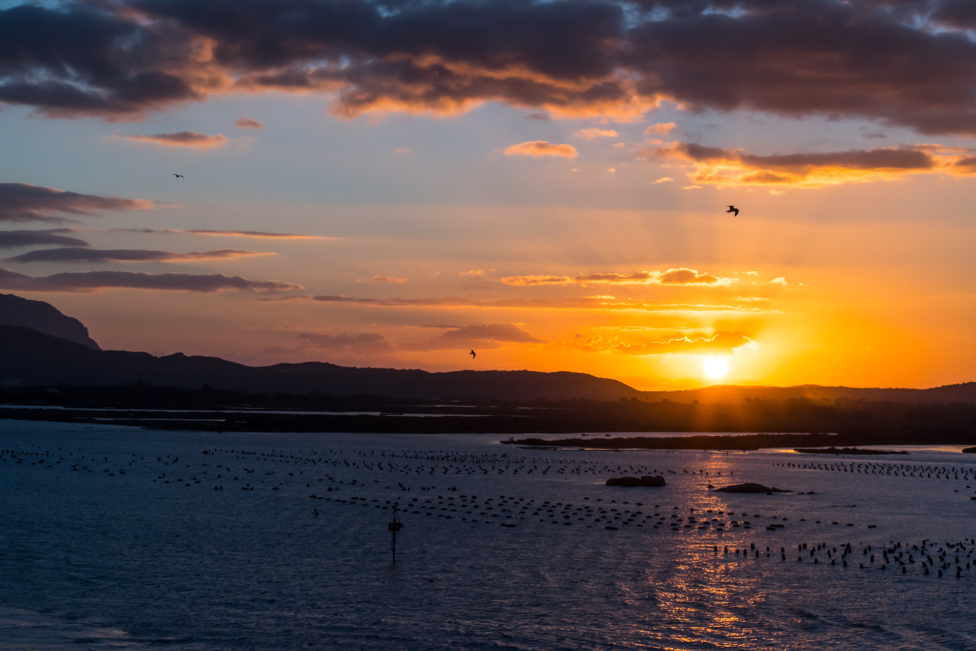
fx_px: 2236
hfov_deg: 24.6
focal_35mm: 82
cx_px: 488
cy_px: 326
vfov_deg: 16.6
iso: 500
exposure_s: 1/250
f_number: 20
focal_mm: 55
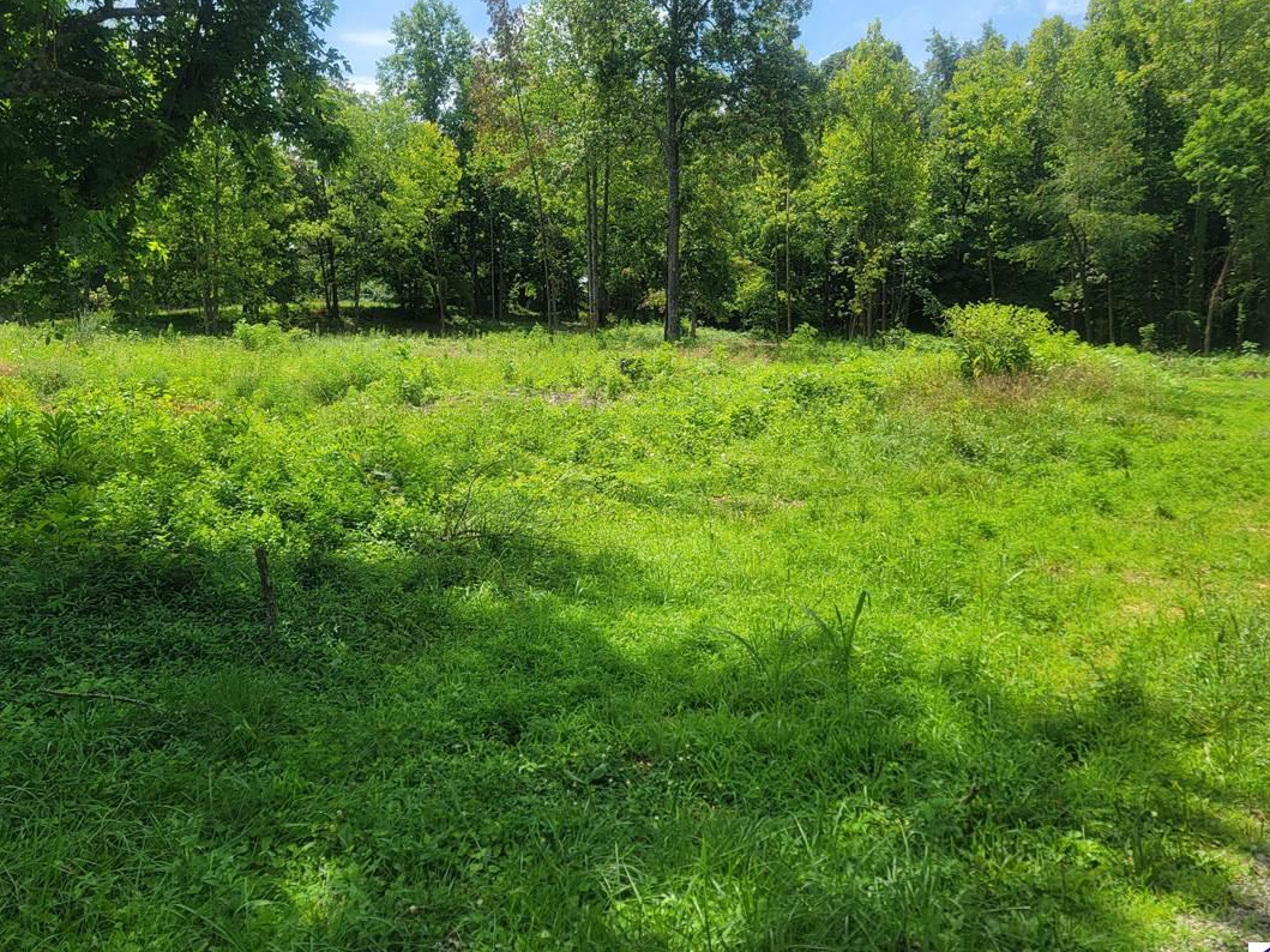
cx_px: 577
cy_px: 415
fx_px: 1064
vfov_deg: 48.1
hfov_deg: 61.6
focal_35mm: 29
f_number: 1.8
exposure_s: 1/612
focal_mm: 6.7
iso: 16
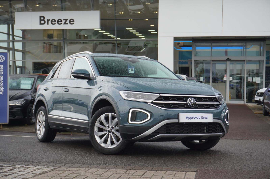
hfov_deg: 34.2
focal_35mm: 58
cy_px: 90
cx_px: 135
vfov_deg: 23.1
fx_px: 438
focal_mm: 39
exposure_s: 1/160
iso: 400
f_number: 5.6
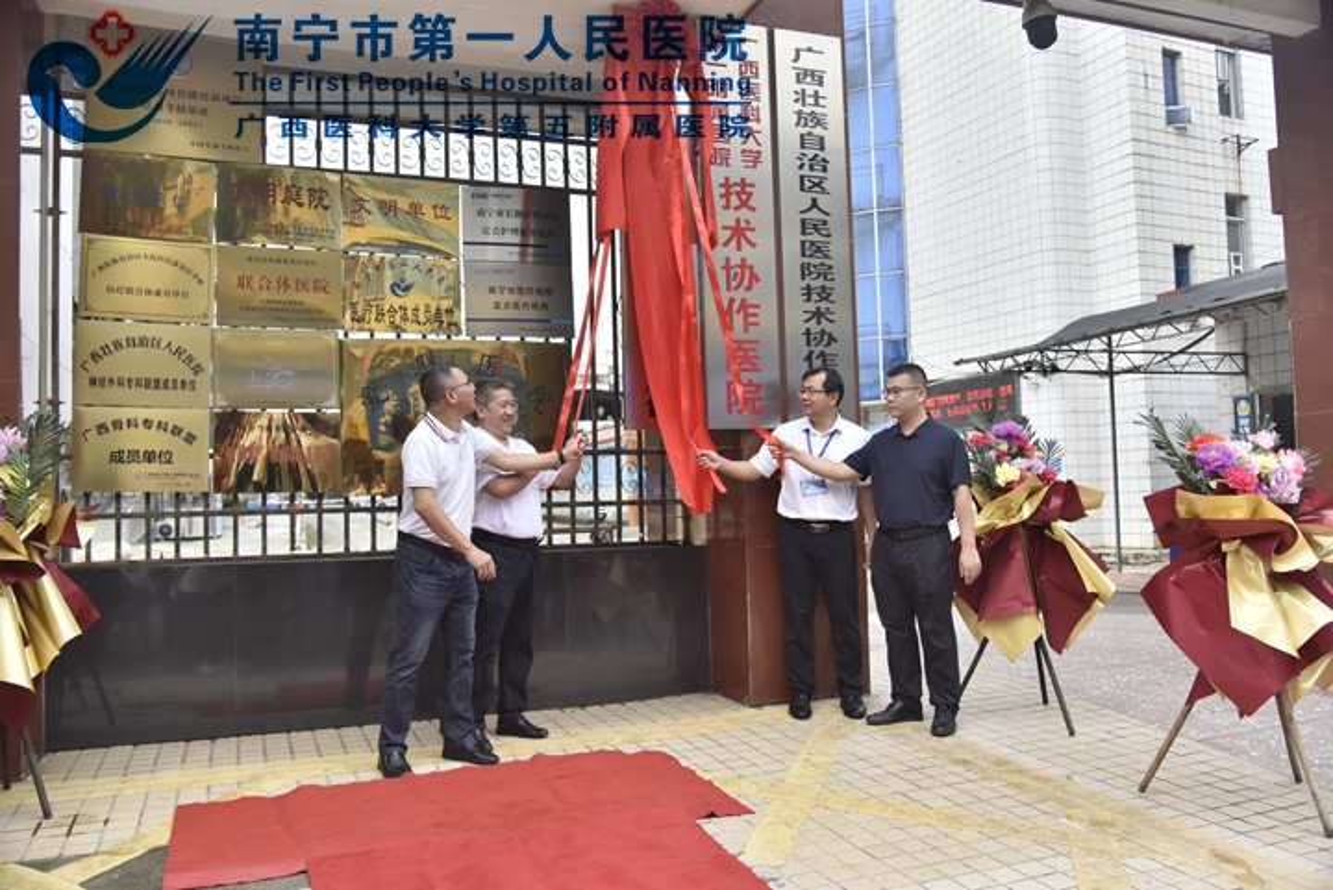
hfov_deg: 61.9
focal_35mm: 30
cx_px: 666
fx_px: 1111
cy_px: 445
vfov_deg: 43.7
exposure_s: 1/800
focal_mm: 30
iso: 1000
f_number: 4
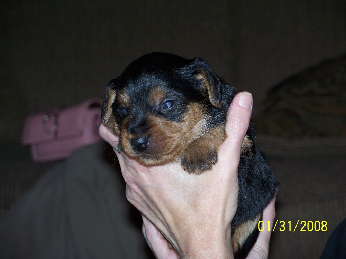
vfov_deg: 11.1
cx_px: 173
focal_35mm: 133
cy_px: 130
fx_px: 1329
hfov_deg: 14.8
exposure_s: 1/160
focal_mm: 28
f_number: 4
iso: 125
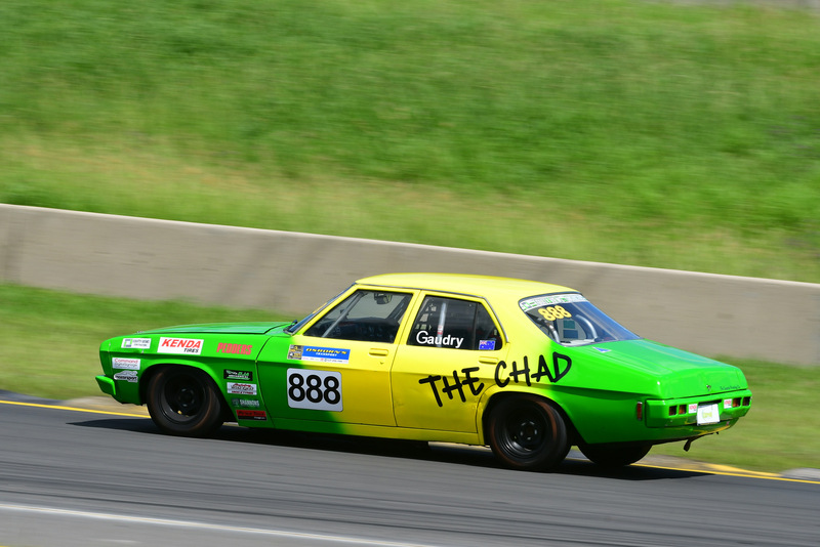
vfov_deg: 4.6
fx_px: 6835
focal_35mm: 300
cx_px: 410
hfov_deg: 6.9
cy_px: 274
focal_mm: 200
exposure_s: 1/250
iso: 200
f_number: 13
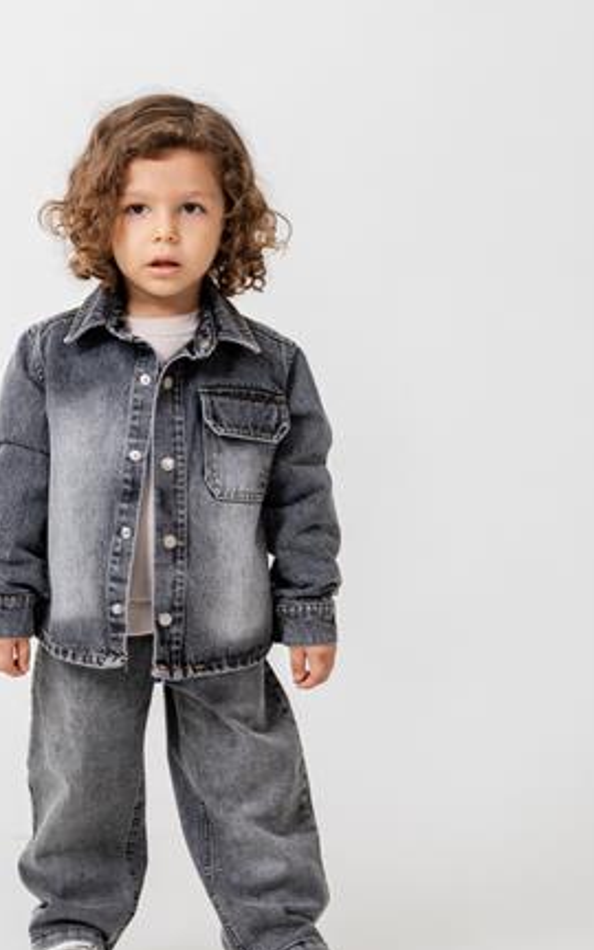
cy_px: 515
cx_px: 187
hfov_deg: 9.6
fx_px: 3523
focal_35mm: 136
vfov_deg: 15.4
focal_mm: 96
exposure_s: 1/125
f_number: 7.1
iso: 160
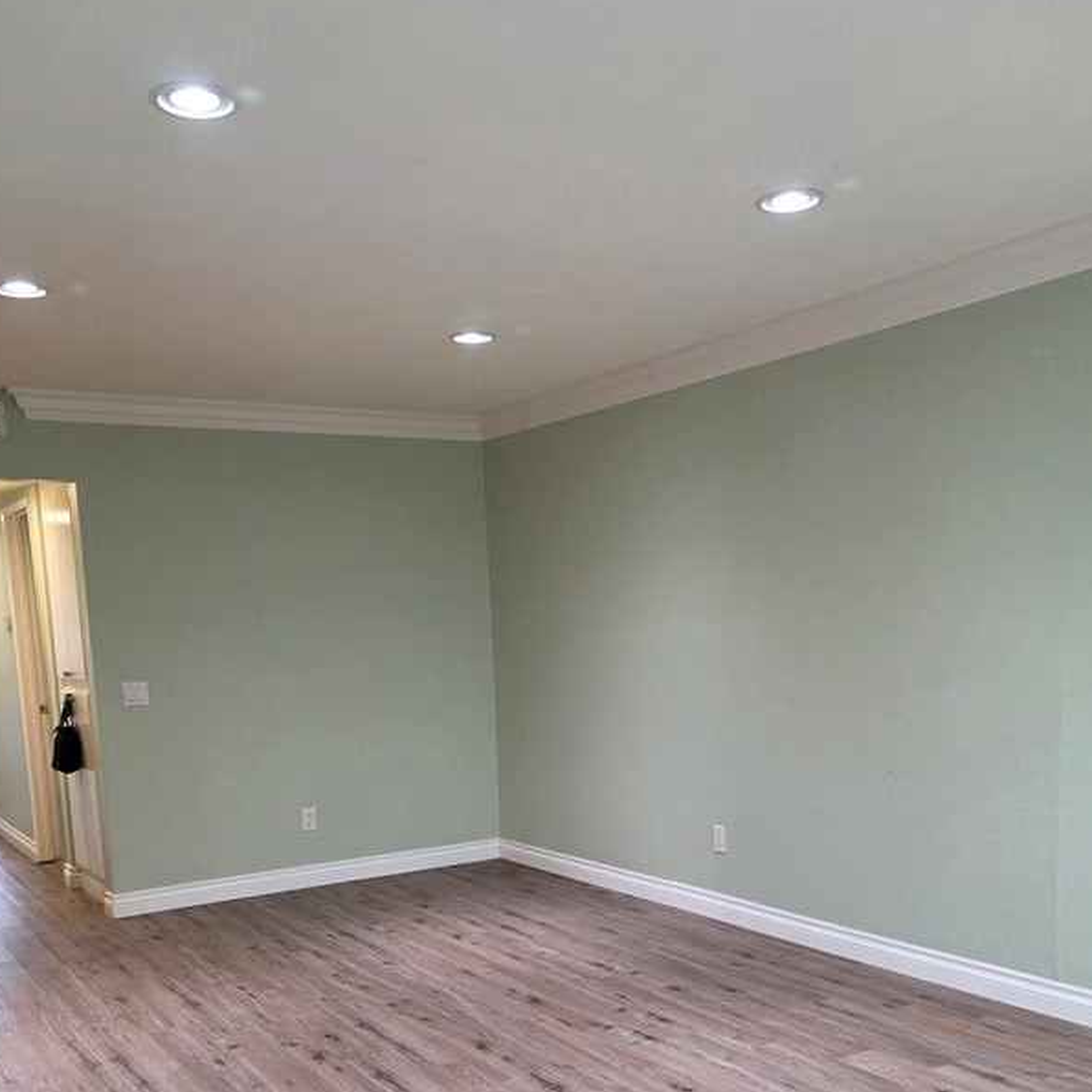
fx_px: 1249
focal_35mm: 35
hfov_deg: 47.2
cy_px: 771
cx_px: 560
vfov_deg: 46.1
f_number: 1.7
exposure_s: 1/120
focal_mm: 6.3
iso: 400
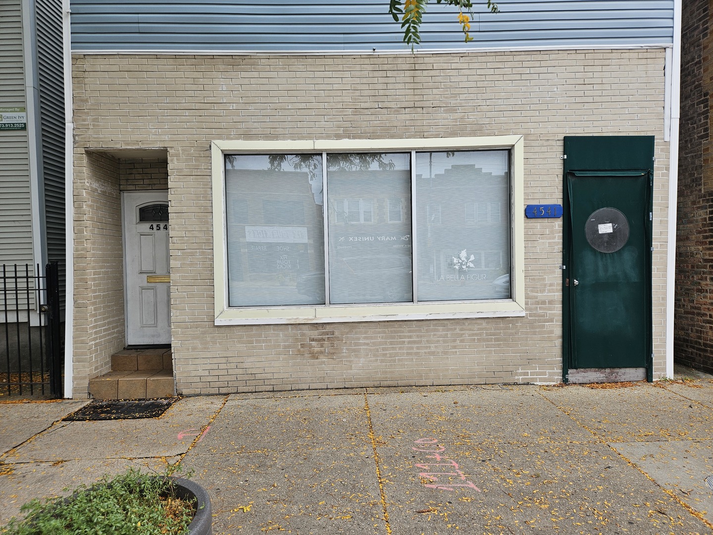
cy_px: 268
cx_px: 356
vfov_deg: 58.9
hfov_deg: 73.9
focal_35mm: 23
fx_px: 474
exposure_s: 1/593
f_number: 1.8
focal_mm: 5.4
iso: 32
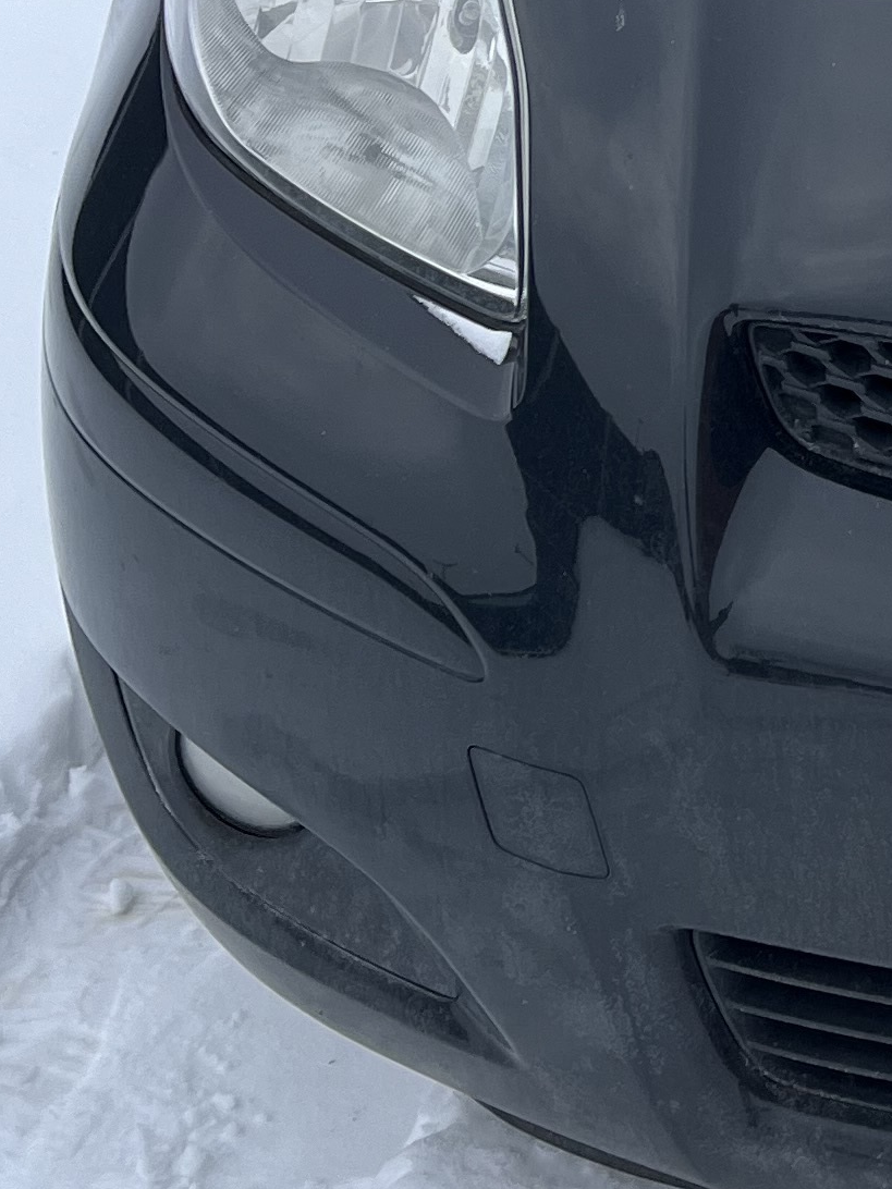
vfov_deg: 19.5
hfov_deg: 13.9
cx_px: 1539
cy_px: -133
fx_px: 3298
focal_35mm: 96
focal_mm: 5.1
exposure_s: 1/827
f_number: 1.6
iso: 50
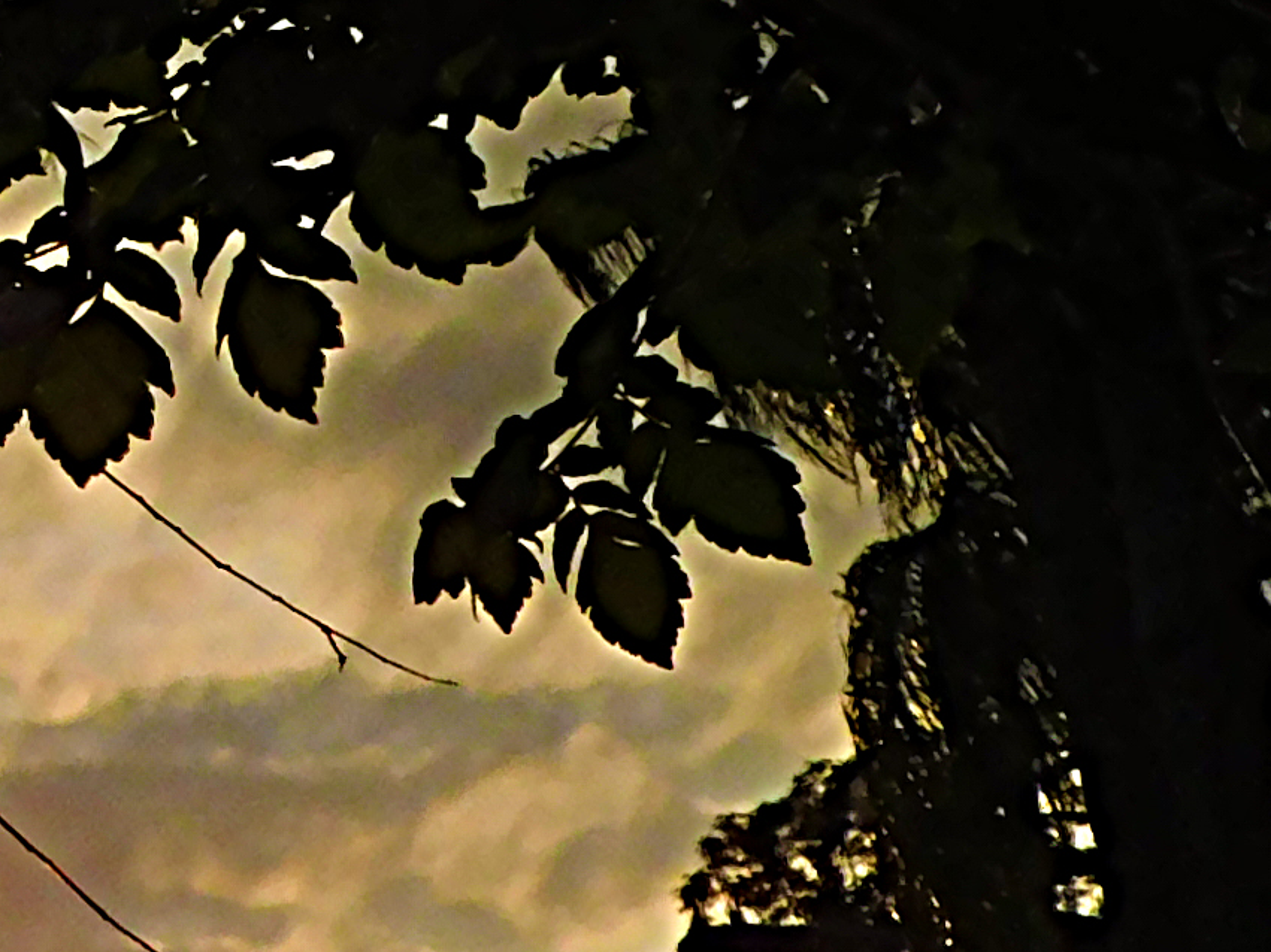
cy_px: -445
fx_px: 7159
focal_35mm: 195
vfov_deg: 7.5
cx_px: -1337
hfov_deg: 9.4
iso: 125
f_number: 7
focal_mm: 6.3
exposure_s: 1/1000
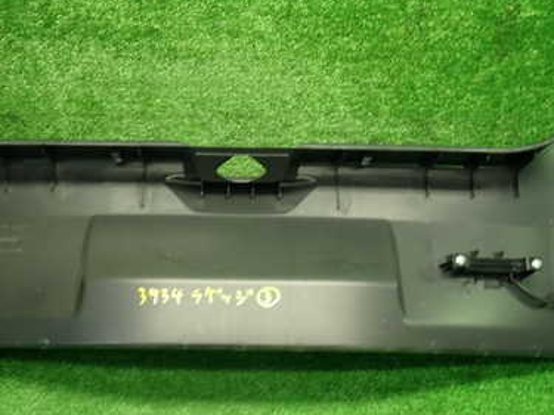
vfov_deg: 35.9
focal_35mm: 40
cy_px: 241
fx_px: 640
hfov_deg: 46.6
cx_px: 230
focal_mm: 4.5
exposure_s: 1/30
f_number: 2
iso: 200
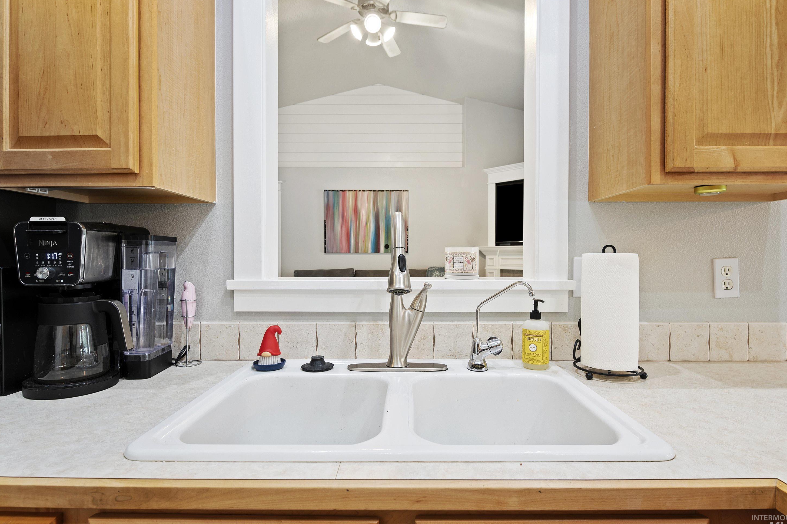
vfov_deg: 64.6
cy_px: 269
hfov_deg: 86.9
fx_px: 415
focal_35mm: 19
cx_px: 399
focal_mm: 18
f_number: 6.3
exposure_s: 1
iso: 320
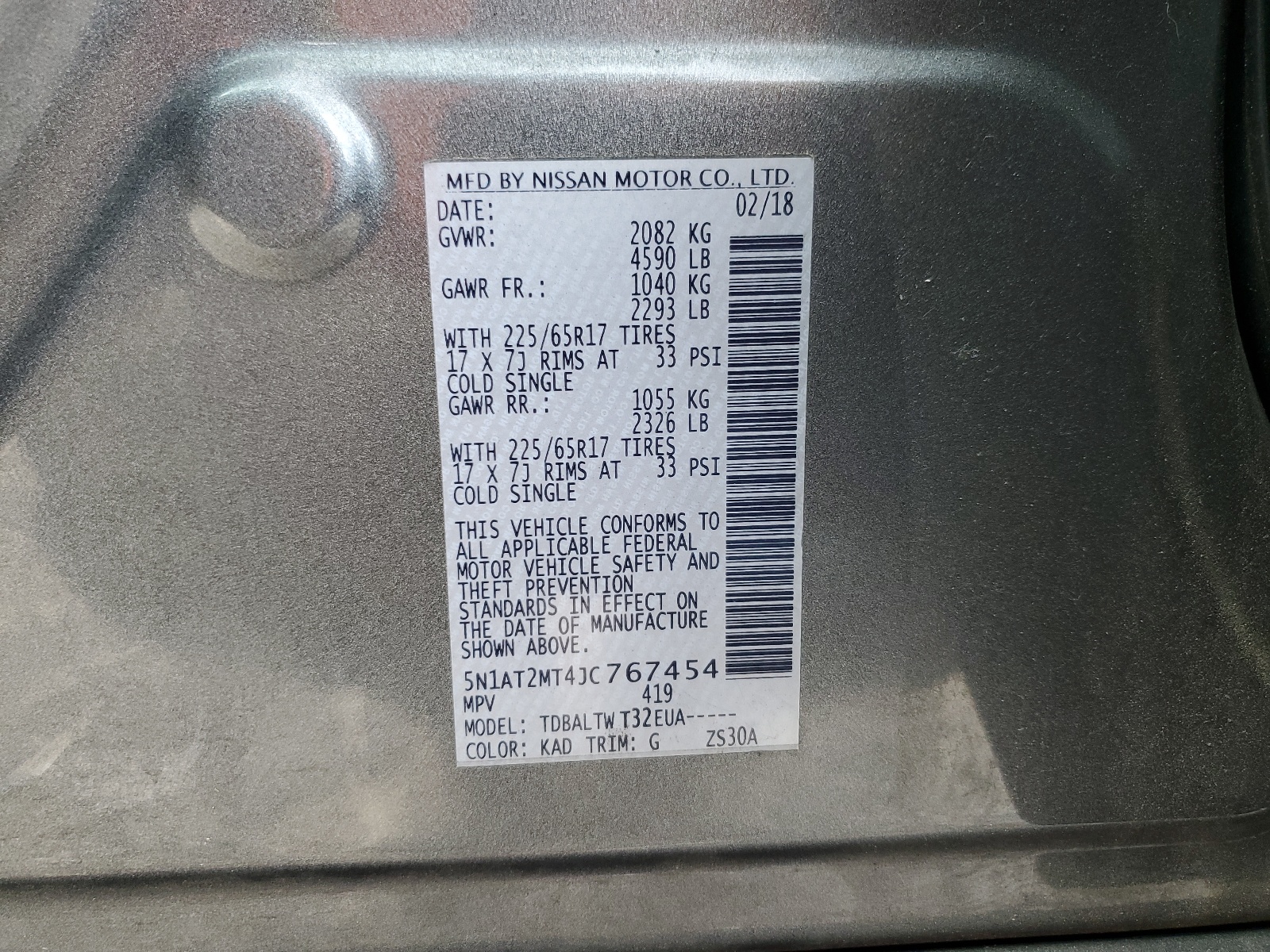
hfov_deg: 67.3
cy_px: 476
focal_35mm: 26
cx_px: 635
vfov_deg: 53.1
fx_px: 954
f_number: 1.5
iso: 84
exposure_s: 1/120
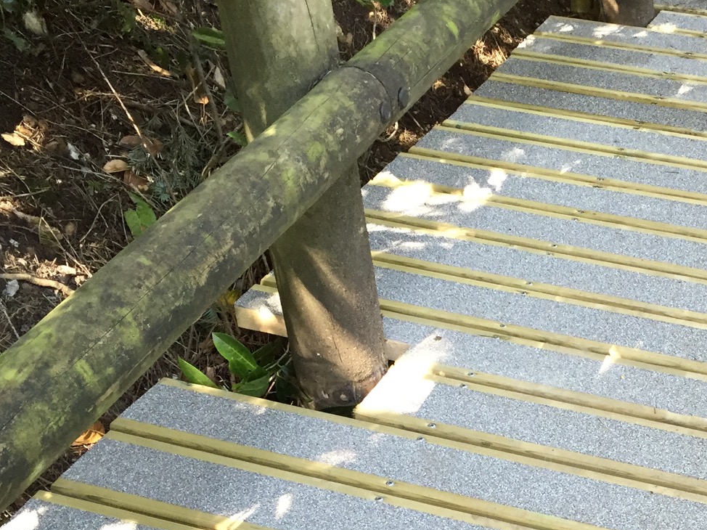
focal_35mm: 61
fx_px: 1246
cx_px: 627
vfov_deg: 22.9
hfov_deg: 30.4
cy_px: 545
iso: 64
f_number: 2.2
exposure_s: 1/33
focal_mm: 4.15
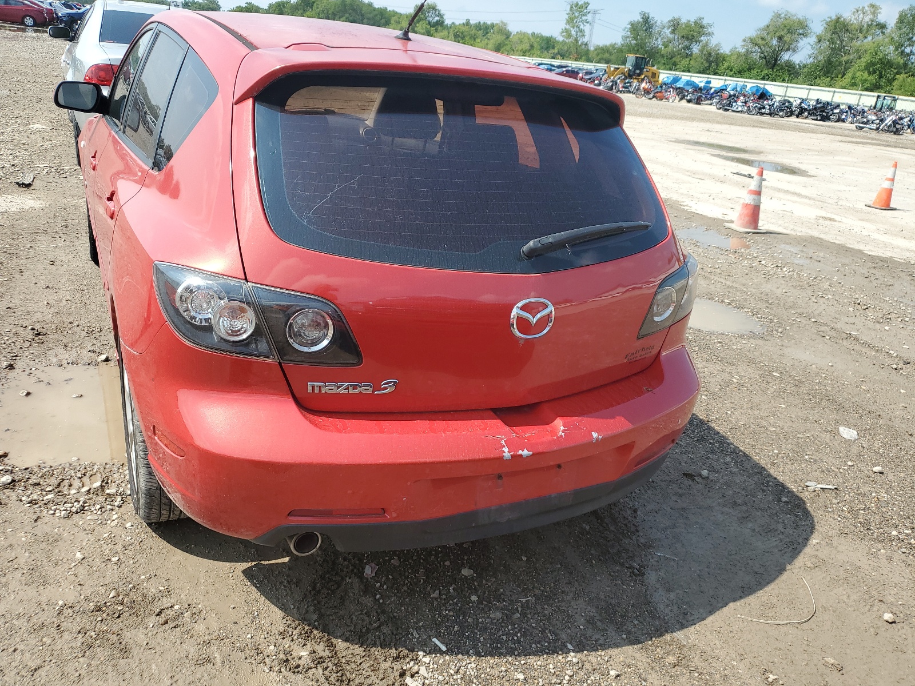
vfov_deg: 53.1
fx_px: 687
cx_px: 458
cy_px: 343
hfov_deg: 67.3
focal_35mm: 26
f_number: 1.5
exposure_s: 1/2000
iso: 50
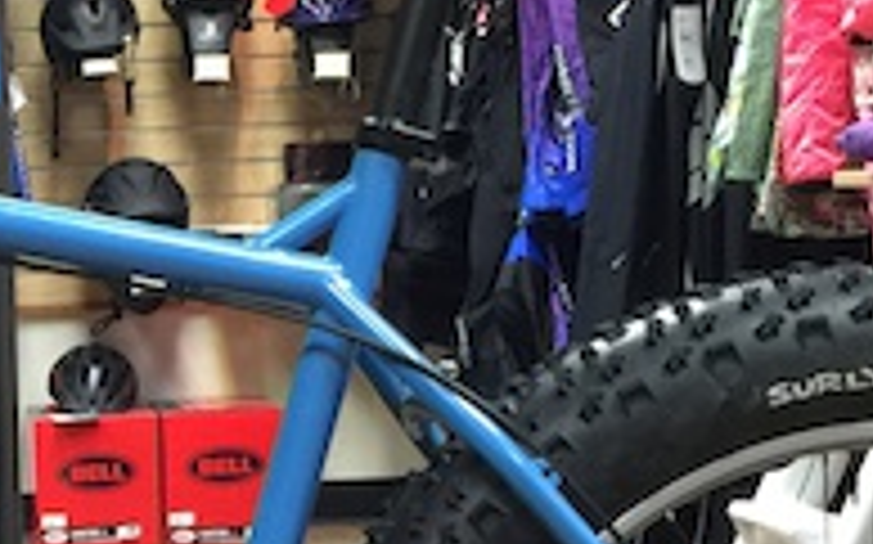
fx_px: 3020
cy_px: 796
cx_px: -153
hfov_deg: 15.9
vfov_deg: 10.0
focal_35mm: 127
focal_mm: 4.15
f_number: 2.2
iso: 80
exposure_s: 1/15
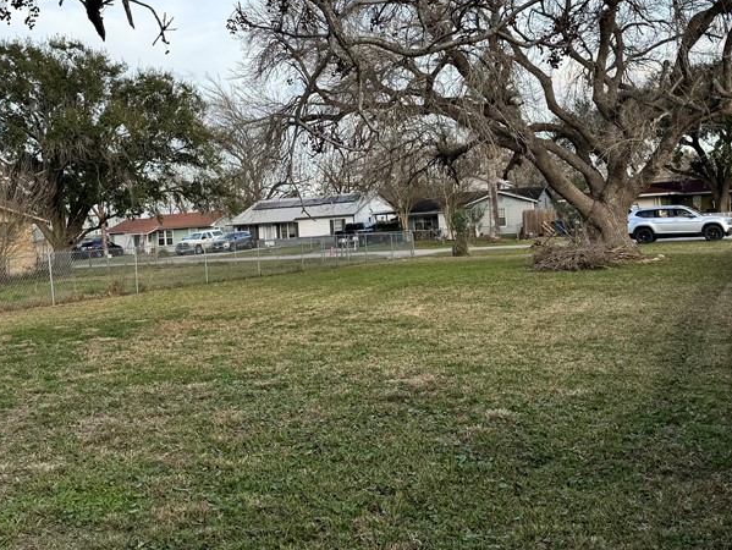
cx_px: 301
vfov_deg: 35.0
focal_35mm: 41
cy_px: 218
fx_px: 868
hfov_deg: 45.6
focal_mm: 6.76
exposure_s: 1/864
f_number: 1.78
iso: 80
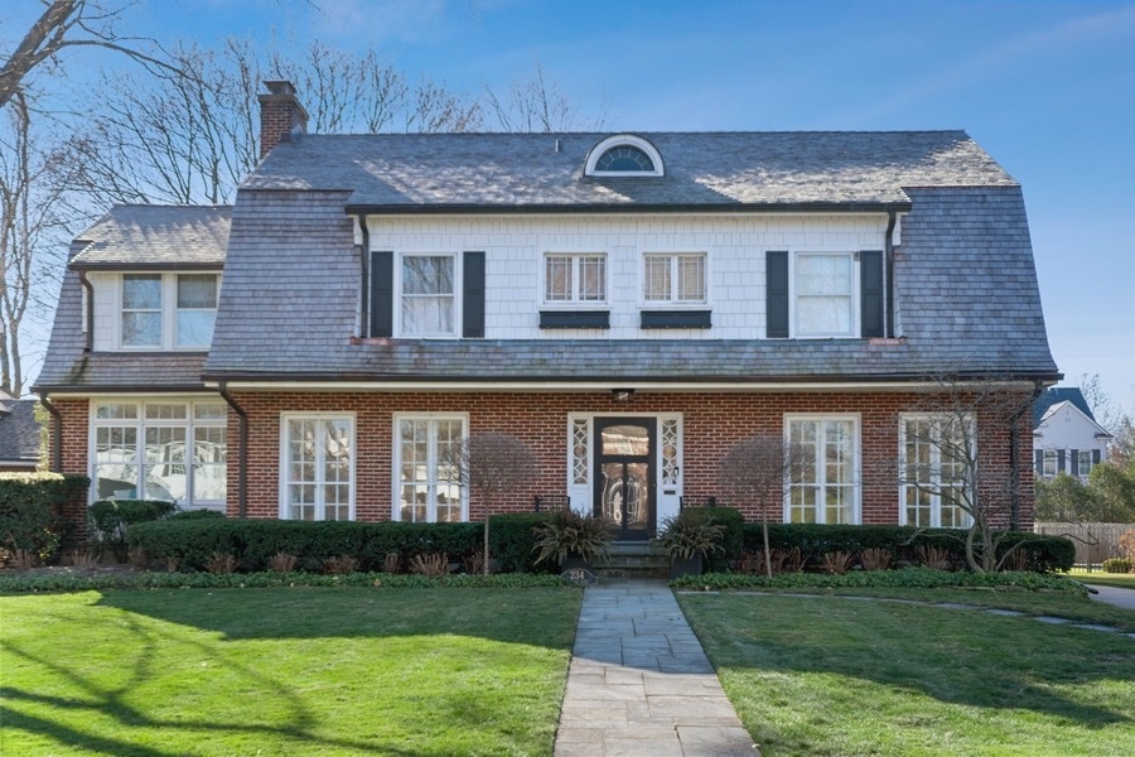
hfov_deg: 53.1
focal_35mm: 36
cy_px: 378
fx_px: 1135
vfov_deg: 36.9
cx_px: 568
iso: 200
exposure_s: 1/60
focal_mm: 24
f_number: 6.3
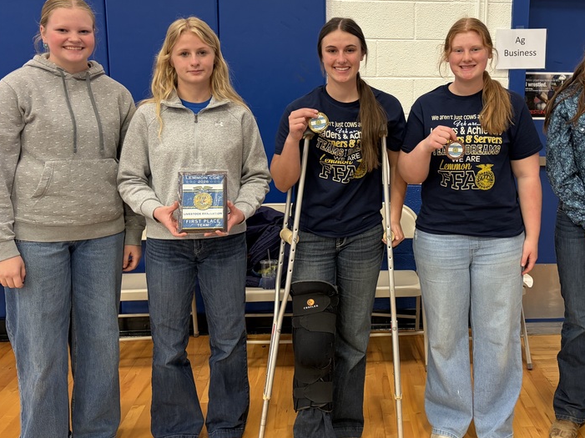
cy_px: 164
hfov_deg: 48.2
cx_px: 389
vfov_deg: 37.5
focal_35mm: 38
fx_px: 642
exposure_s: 1/45
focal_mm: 5.96
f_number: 1.6
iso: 160
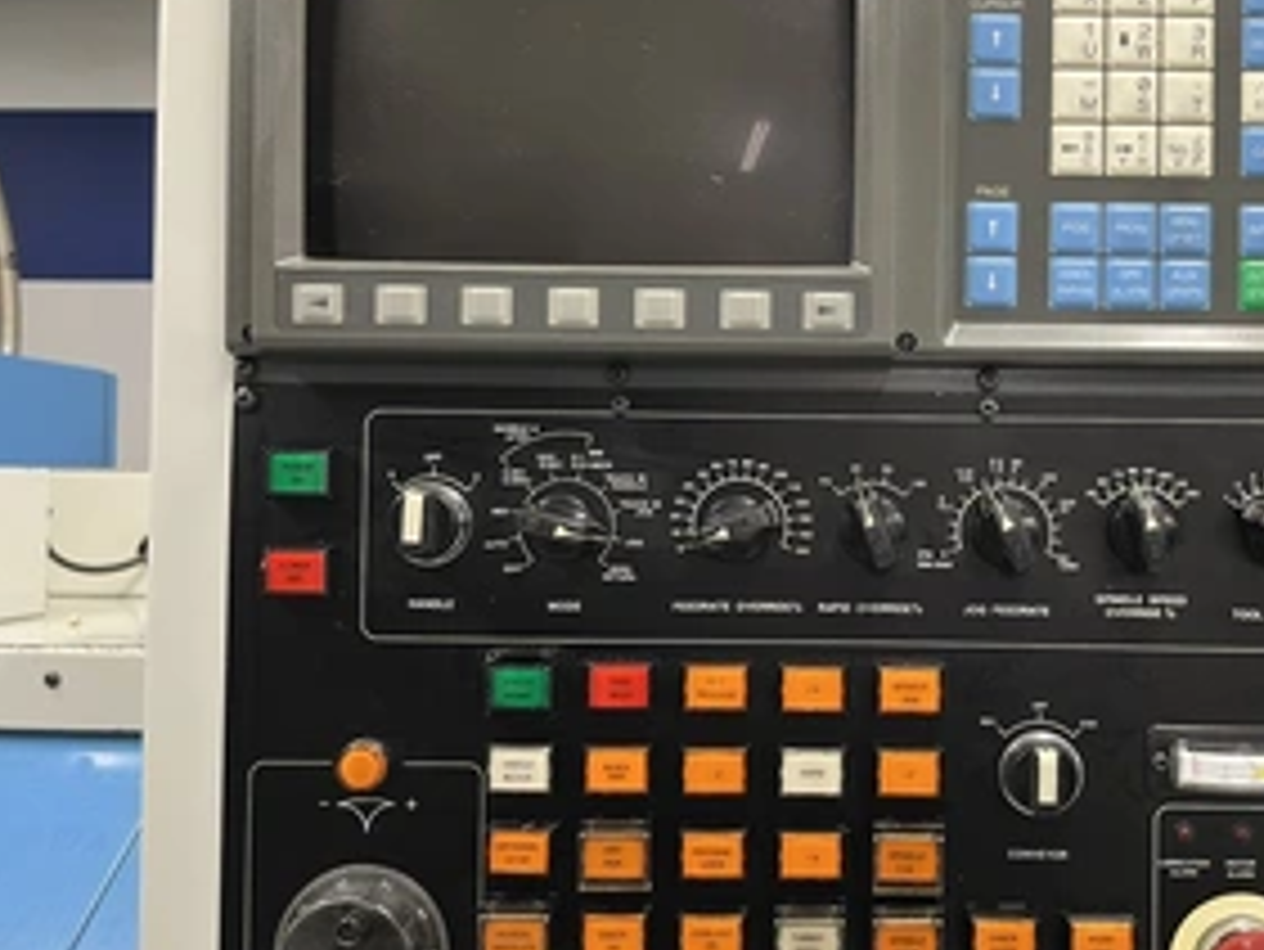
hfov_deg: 49.2
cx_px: 855
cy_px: 464
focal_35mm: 37
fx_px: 1352
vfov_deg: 38.7
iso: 125
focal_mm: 5.1
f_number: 1.6
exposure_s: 1/60
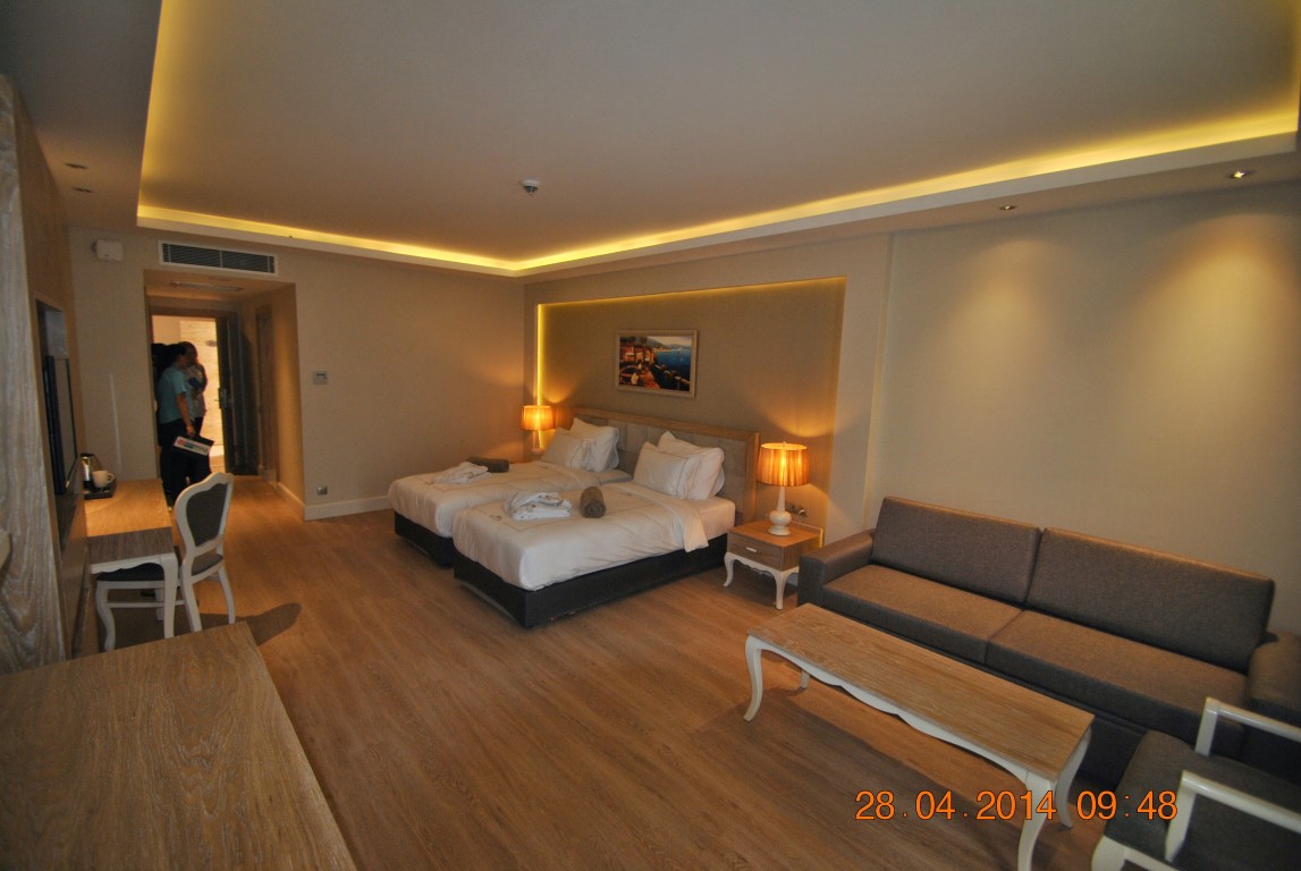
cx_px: 650
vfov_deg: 77.5
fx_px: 543
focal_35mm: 15
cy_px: 436
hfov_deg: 100.3
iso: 200
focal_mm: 10
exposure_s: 1/60
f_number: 3.5
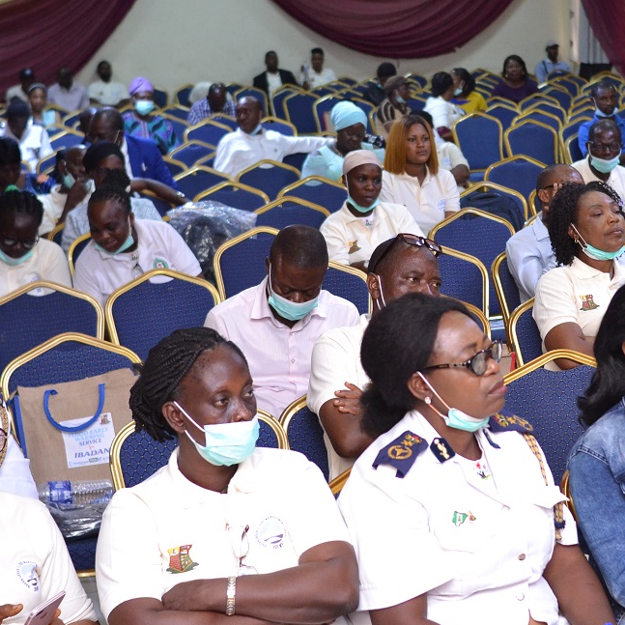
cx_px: 437
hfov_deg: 20.8
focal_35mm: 83
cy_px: 262
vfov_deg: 20.9
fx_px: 1691
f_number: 2.2
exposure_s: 1/160
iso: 1600
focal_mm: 35
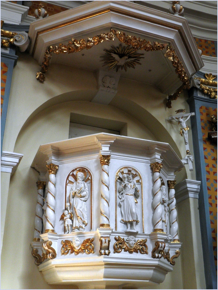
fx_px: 411
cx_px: 109
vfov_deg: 38.9
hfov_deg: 29.7
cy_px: 145
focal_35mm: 49
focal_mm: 8.7
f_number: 4.2
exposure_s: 1/100
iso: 125
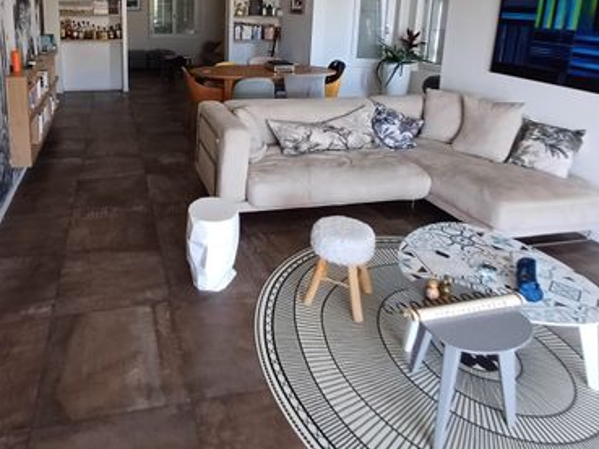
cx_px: 203
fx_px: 450
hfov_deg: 65.6
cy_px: 89
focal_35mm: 26
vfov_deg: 49.9
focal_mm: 1.64
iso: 200
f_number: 2.2
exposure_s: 1/50
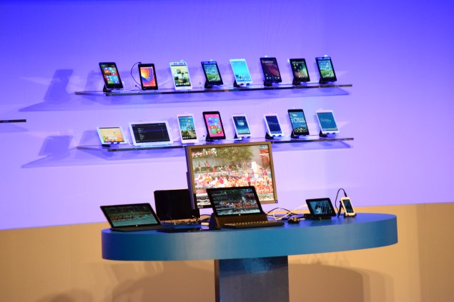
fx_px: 2553
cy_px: 151
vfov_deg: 6.8
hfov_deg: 10.2
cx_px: 227
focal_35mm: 202
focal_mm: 135
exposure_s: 1/125
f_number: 5
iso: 3600
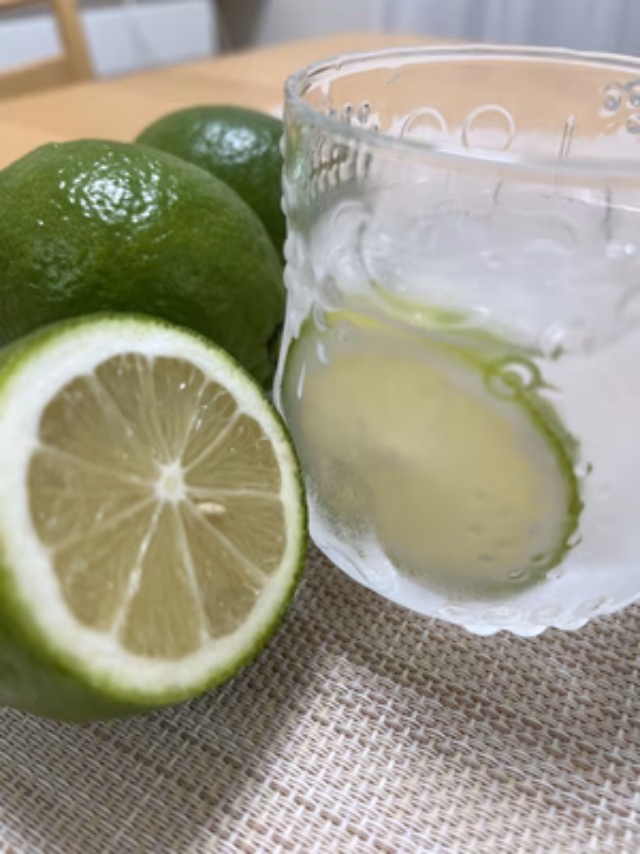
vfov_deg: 67.3
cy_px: 427
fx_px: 641
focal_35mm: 26
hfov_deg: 53.1
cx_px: 320
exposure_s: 1/100
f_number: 1.6
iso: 80
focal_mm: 5.1
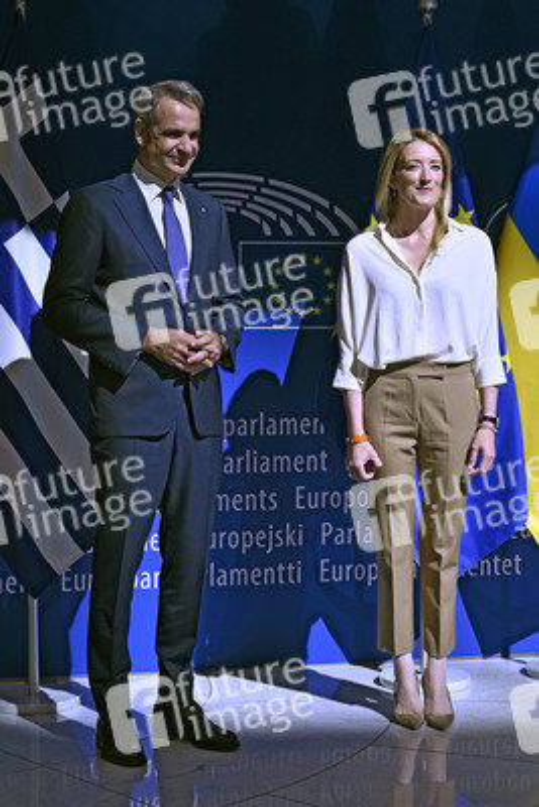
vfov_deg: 44.5
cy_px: 404
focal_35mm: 44
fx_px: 987
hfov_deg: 30.5
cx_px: 270
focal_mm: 44
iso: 125
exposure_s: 1/1000
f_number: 4
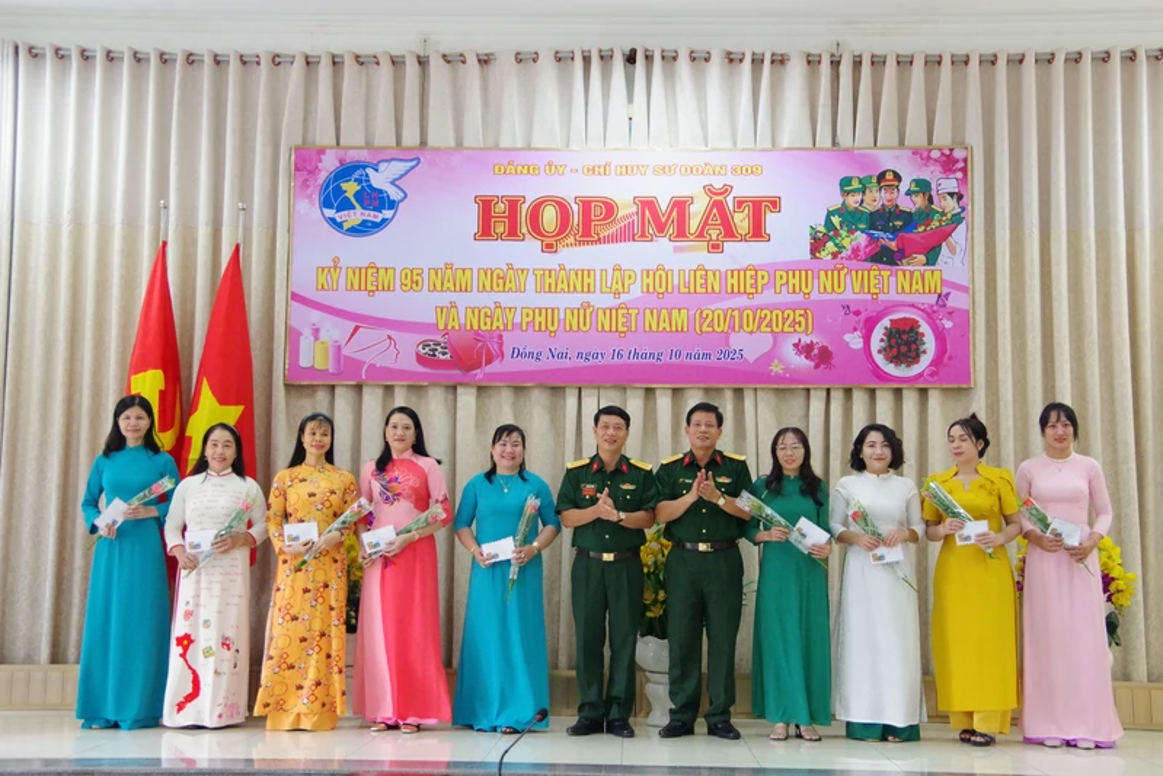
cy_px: 388
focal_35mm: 46
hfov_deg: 42.7
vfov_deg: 29.3
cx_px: 582
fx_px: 1486
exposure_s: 1/100
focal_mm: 31
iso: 6400
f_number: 5
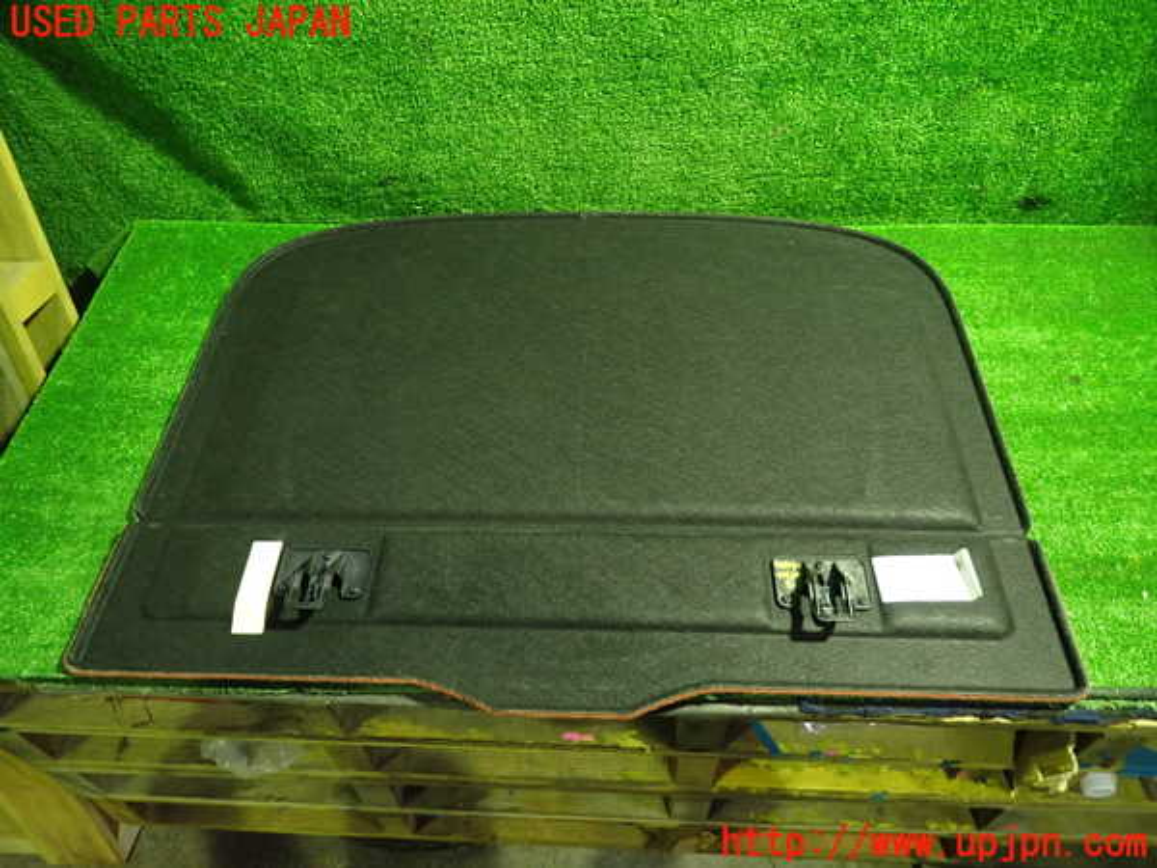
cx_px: 578
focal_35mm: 25
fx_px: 836
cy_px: 434
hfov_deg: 69.4
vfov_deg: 54.9
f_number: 2
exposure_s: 1/30
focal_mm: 4.5
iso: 500
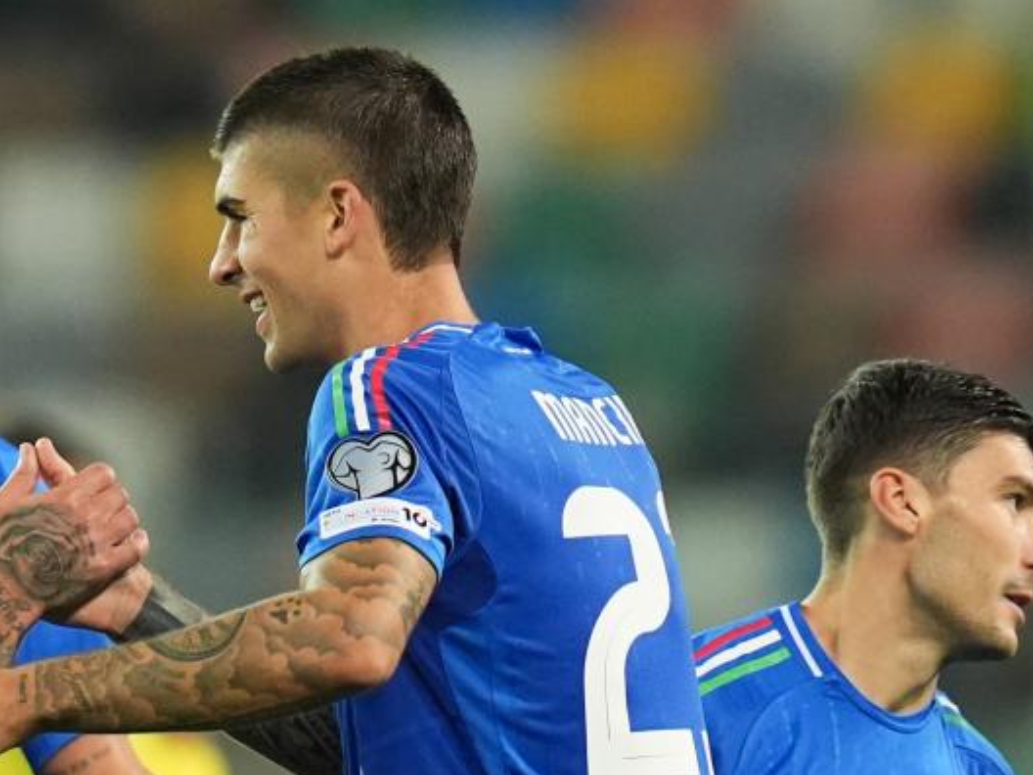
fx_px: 30409
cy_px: 692
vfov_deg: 1.5
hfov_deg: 1.9
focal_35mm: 1019
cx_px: 207
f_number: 3.2
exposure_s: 1/1600
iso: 3200
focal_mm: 400
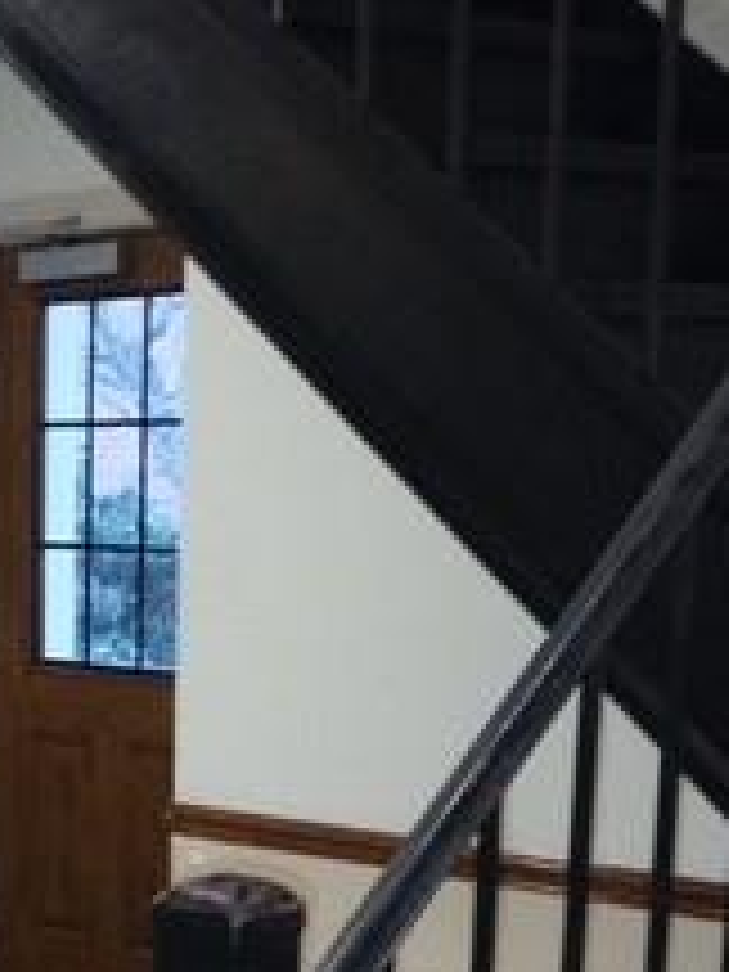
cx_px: -207
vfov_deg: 25.3
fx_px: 2078
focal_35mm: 74
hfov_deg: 18.6
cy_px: 927
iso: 603
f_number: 1.7
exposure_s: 1/25
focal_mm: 4.71
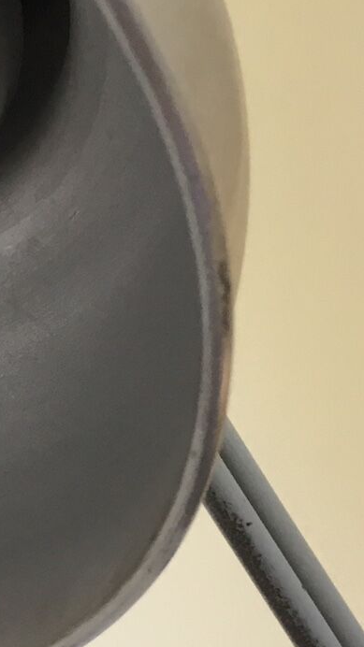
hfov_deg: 12.1
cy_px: 460
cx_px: -290
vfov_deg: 23.0
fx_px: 1579
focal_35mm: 92
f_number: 2.2
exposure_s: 1/33
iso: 100
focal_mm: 4.15
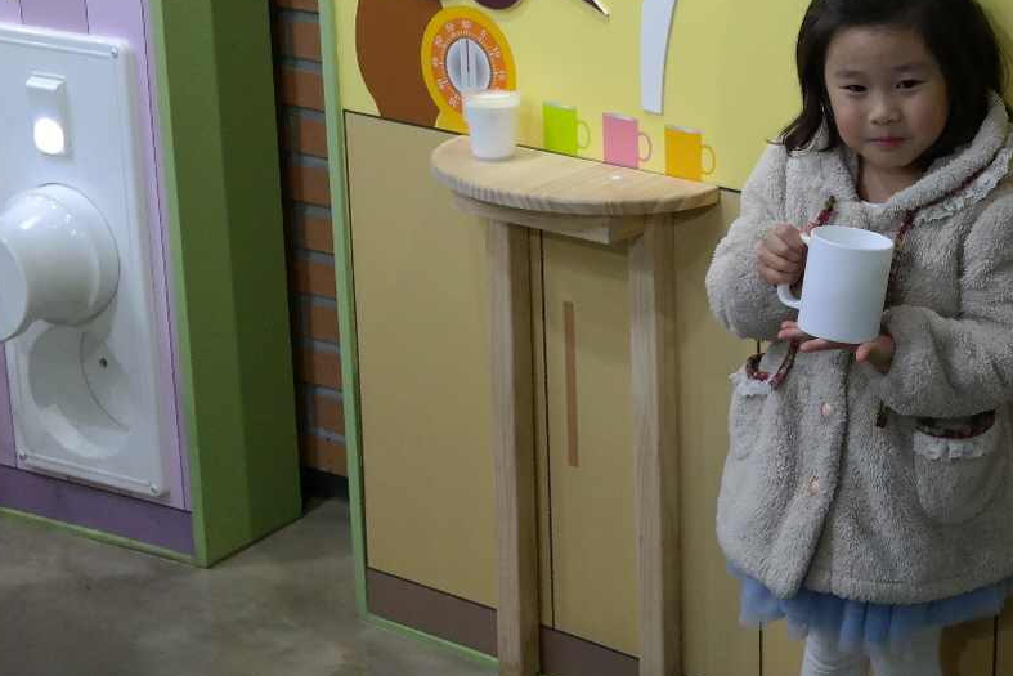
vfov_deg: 17.2
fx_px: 2223
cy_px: 229
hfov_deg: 24.8
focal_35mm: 79
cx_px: 932
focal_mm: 24
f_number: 3.5
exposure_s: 1/50
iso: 800
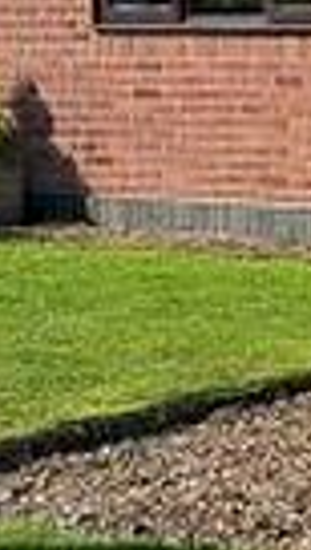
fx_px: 2276
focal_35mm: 156
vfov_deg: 13.5
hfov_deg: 7.3
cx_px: 784
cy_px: -73
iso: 100
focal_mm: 11
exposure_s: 1/500
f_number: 4.5
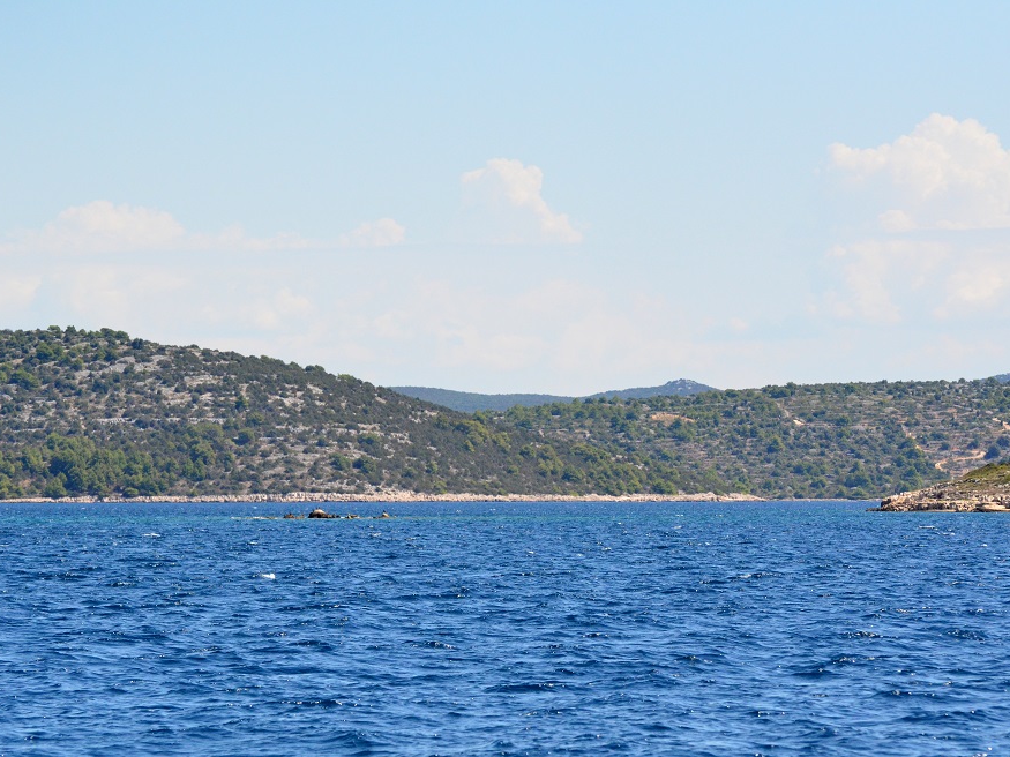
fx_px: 5368
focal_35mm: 184
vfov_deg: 8.1
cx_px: 564
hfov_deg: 10.7
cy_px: 379
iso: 1600
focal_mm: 112
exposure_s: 1/8000
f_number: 5.6
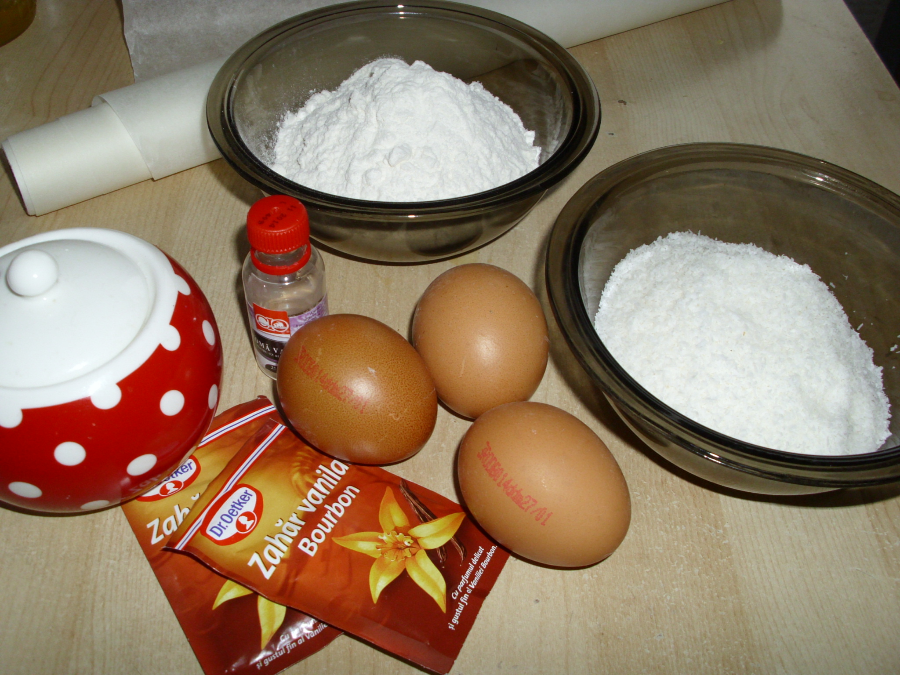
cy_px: 338
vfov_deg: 40.7
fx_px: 910
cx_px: 450
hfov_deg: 52.6
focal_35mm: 35
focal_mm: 6.2
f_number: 4.3
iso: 200
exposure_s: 1/60
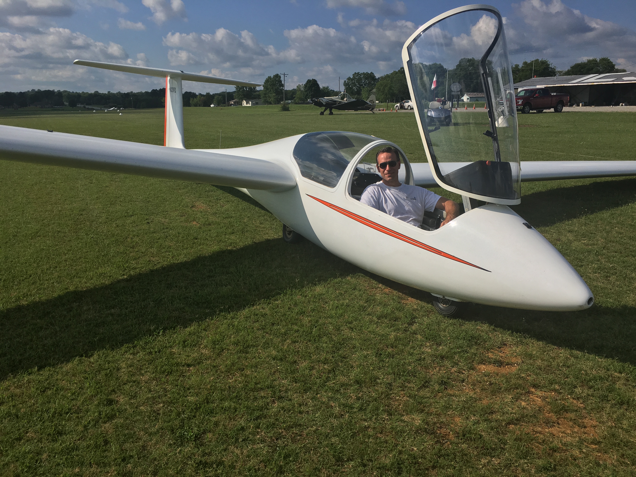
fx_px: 533
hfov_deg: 61.7
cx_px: 318
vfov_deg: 48.2
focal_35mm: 29
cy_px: 238
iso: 25
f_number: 2.2
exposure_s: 1/3344
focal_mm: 4.15
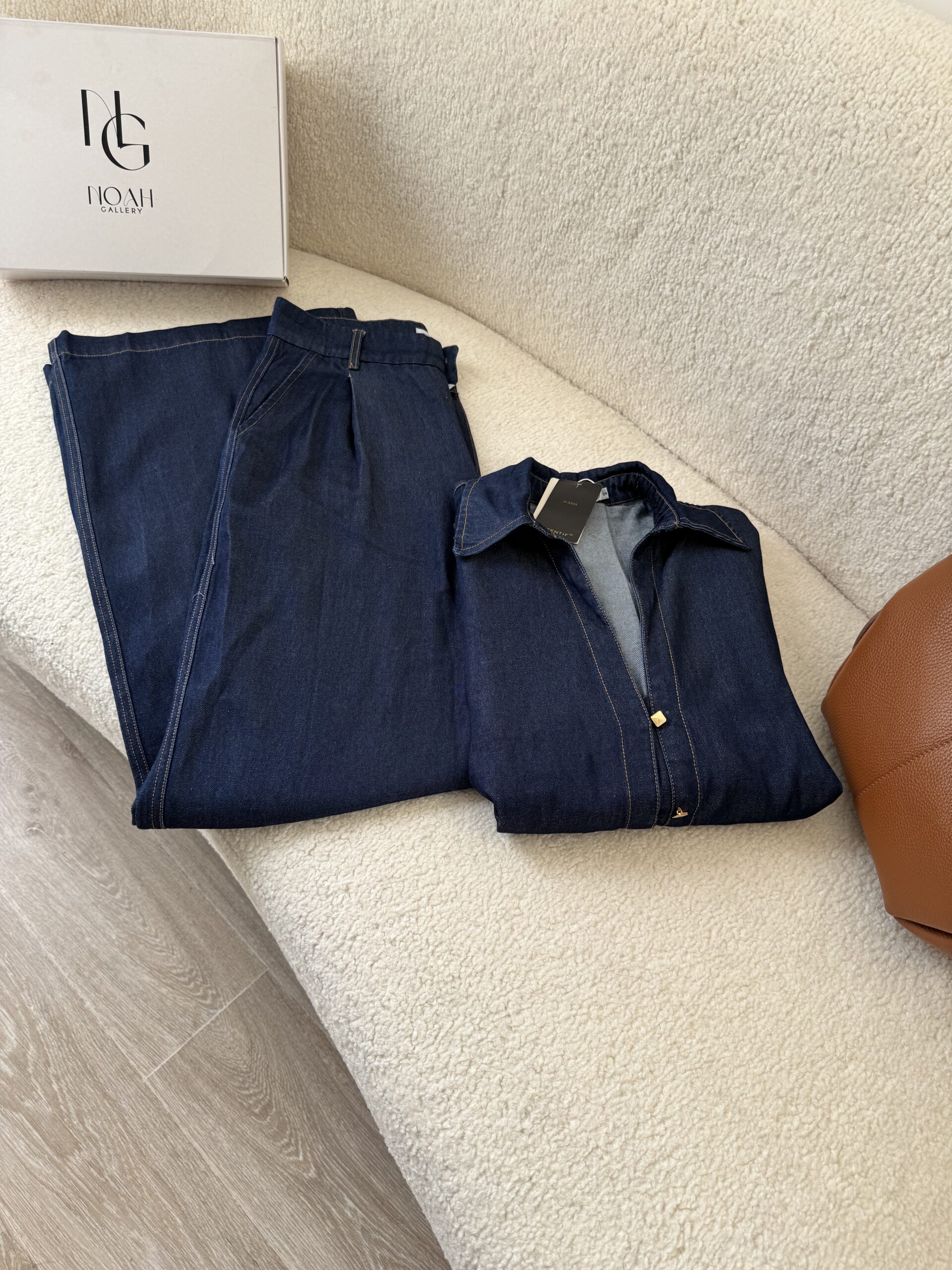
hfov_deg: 56.8
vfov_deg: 71.6
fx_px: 880
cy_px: 635
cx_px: 476
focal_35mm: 24
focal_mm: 6.76
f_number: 1.78
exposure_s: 1/121
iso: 64
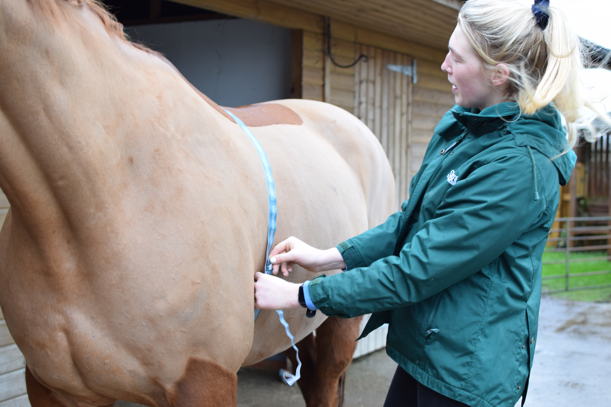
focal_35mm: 52
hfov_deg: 37.9
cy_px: 204
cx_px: 306
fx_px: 891
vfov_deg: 25.8
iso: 400
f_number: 4
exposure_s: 1/60
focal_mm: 35
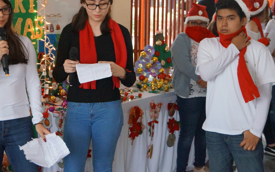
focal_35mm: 66
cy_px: 71
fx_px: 492
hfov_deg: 31.2
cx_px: 119
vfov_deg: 19.8
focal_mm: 35
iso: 3200
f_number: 5
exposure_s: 1/160
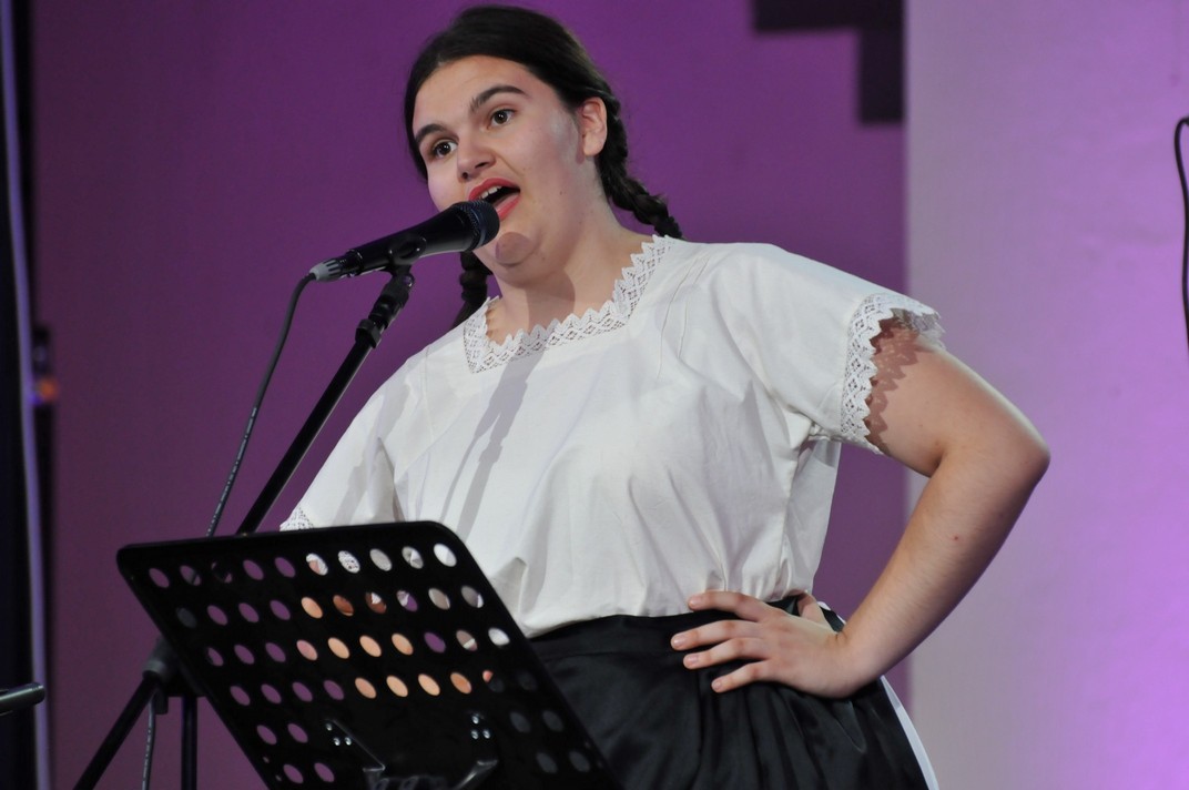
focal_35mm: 315
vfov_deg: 4.4
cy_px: 395
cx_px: 594
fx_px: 10391
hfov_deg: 6.5
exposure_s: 1/60
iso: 800
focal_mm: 210
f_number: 5.3
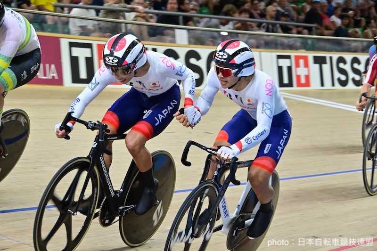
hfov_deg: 17.1
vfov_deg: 11.4
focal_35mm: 120
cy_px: 126
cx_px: 188
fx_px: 1256
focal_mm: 120
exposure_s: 1/400
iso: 4000
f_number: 8
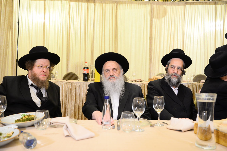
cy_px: 74
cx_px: 114
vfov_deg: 40.0
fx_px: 208
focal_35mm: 33
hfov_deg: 57.2
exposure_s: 1/160
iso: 2000
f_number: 3.5
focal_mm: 32
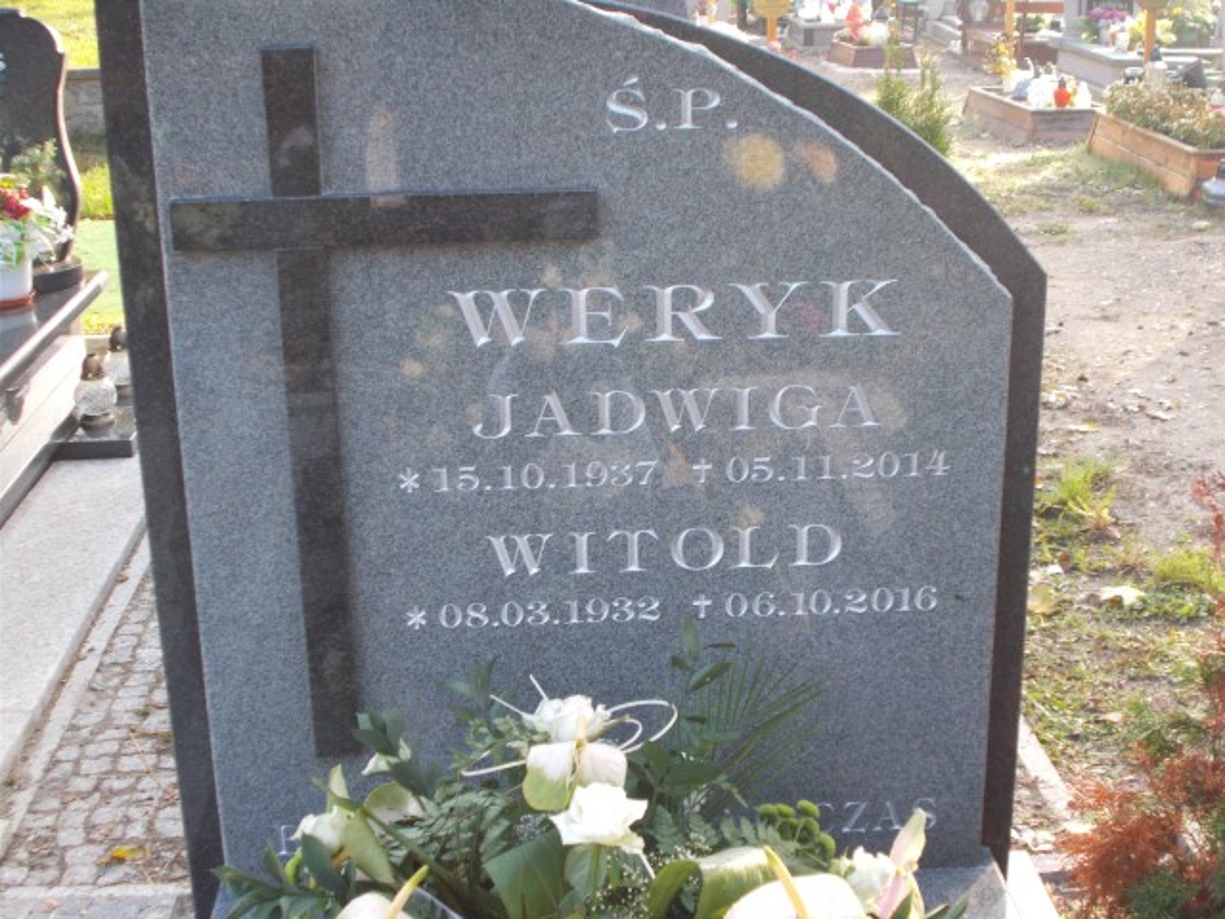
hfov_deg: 38.2
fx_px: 1769
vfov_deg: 29.1
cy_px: 460
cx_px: 612
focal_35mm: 50
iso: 100
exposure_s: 1/30
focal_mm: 9
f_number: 4.5
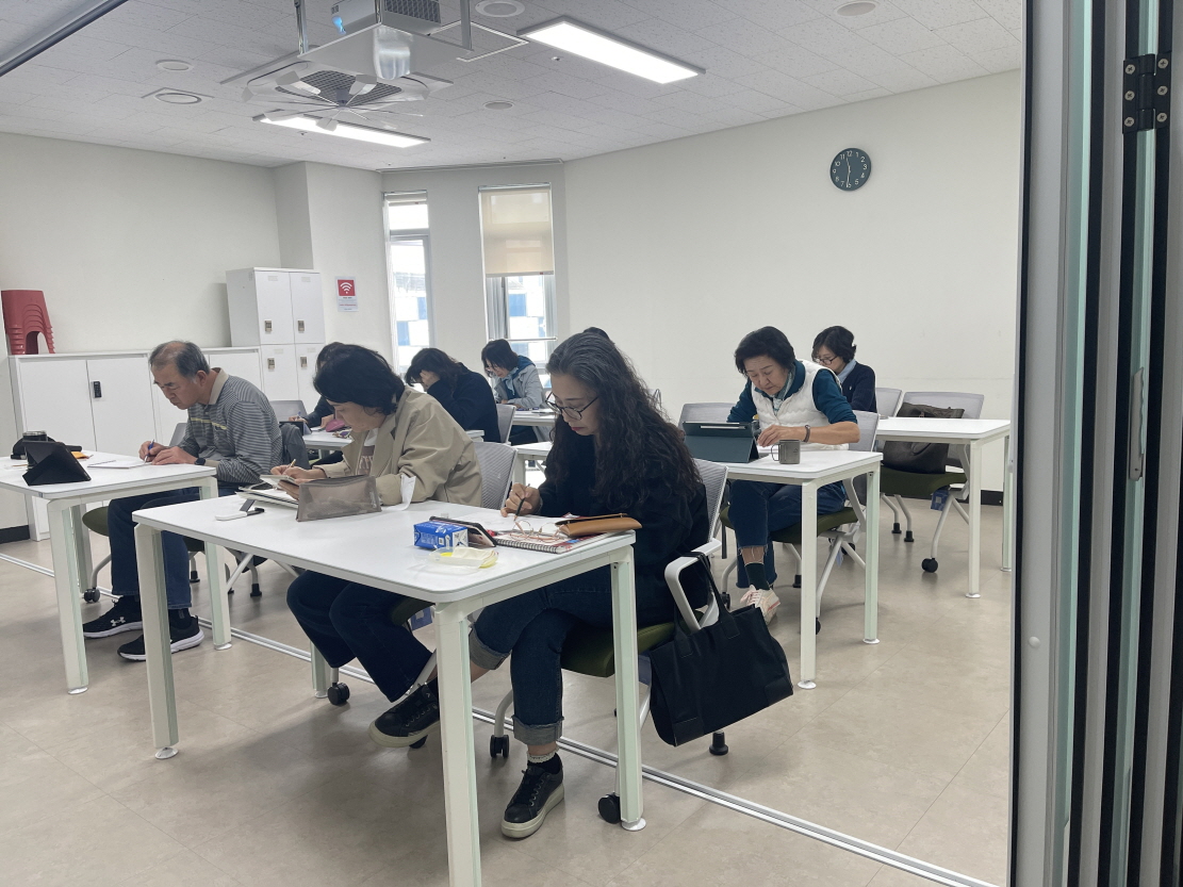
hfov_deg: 69.4
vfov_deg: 54.9
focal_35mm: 25
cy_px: 444
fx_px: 854
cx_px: 592
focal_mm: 5.1
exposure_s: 1/120
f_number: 1.6
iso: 80
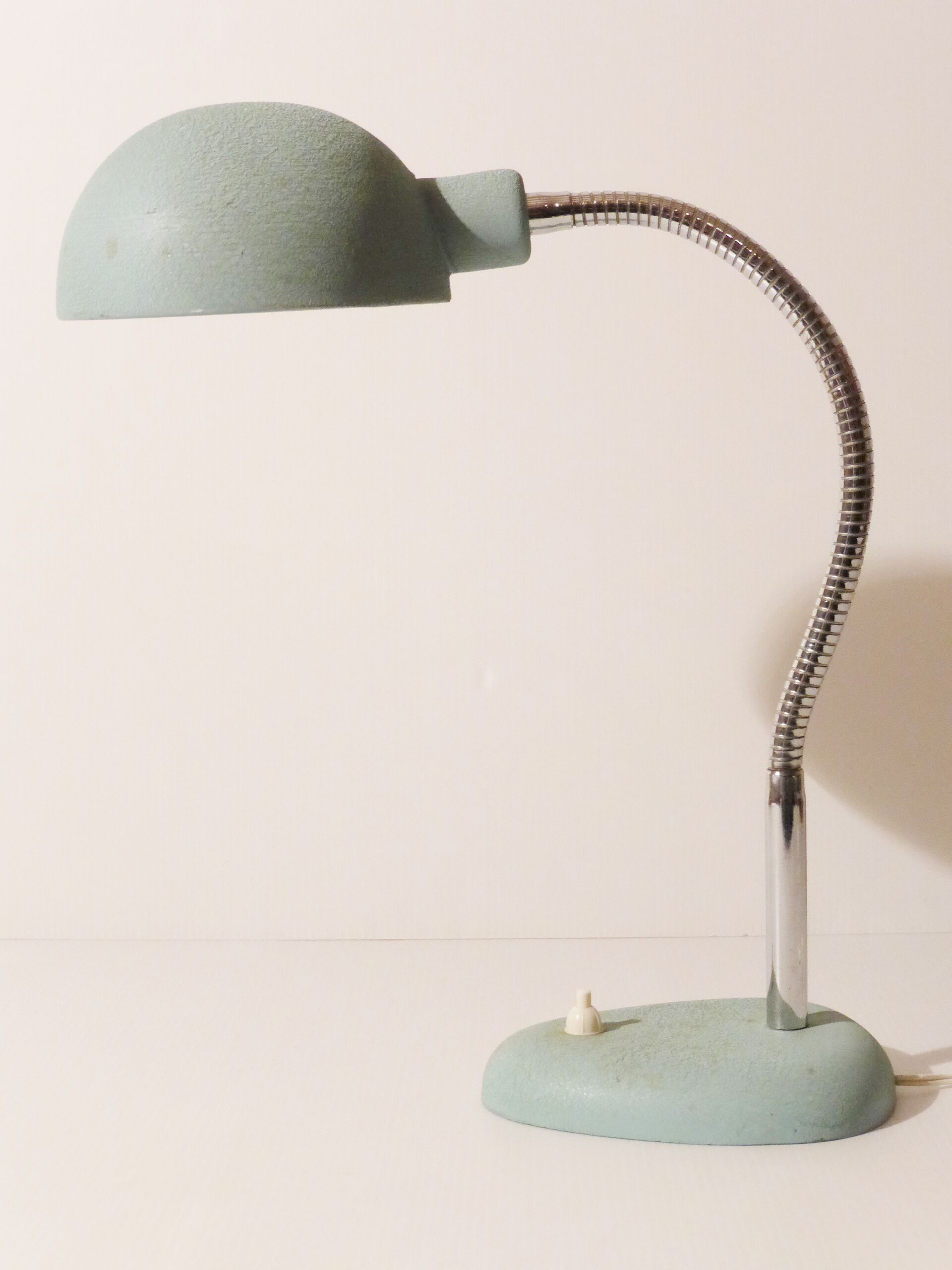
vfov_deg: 33.8
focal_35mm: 57
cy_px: 635
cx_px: 476
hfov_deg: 25.7
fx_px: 2090
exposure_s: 1/60
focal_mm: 9.7
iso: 320
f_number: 4.6
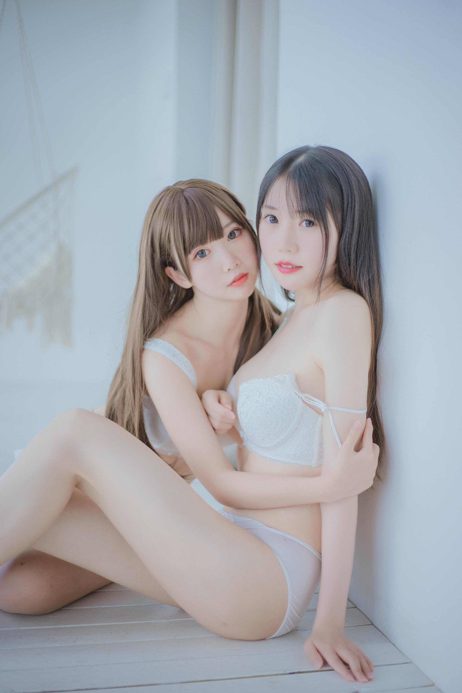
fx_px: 962
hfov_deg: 27.0
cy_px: 346
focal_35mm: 50
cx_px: 231
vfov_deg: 39.6
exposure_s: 1/320
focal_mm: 50
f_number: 1.8
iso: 100
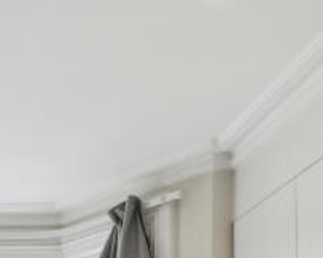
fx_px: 678
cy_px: 428
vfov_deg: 18.2
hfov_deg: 23.4
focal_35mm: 71
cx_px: -108
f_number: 8
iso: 640
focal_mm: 10
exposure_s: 1/60
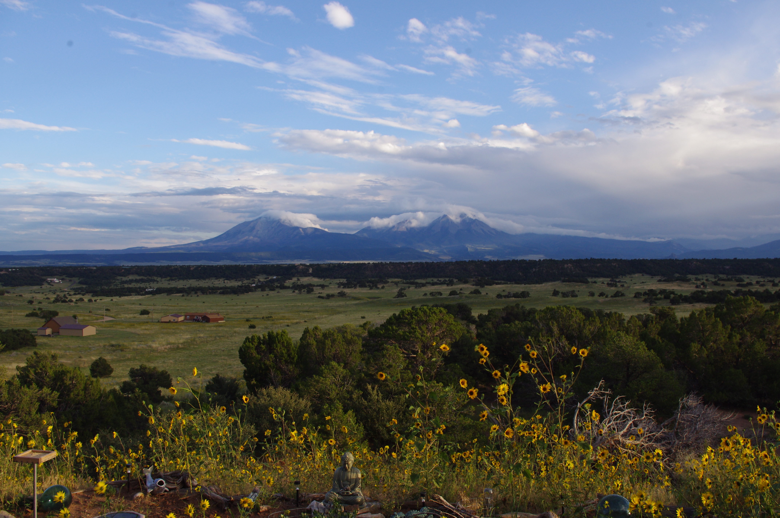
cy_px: 259
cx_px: 390
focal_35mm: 31
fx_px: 671
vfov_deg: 42.2
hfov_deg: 60.3
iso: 200
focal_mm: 21.25
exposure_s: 1/100
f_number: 11
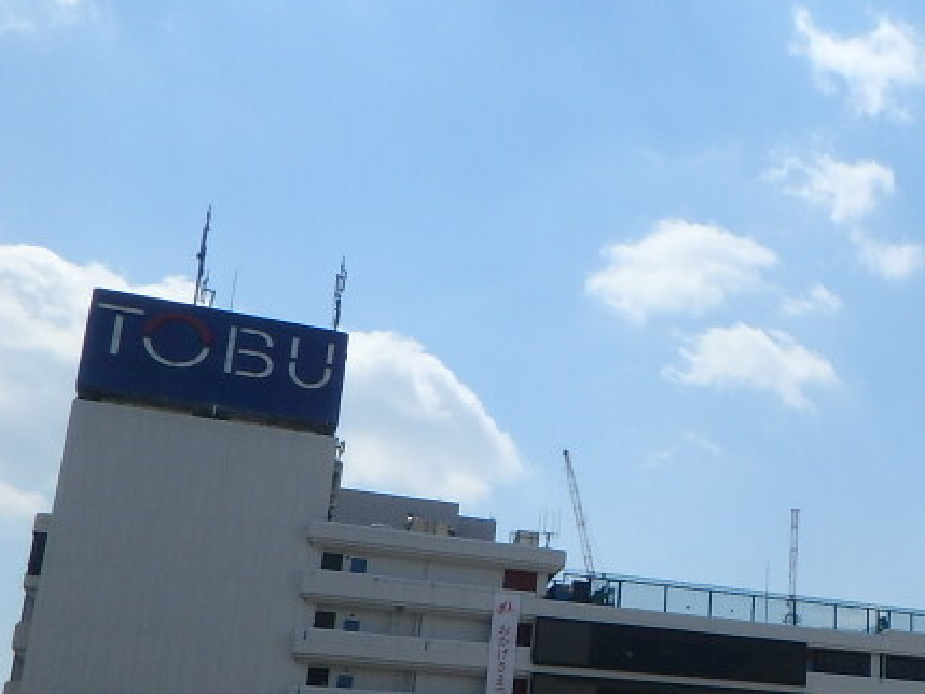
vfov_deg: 27.9
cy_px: 571
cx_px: 1005
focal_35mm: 51
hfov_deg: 33.0
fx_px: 1363
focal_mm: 4
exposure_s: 1/1000
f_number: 6.3
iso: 125
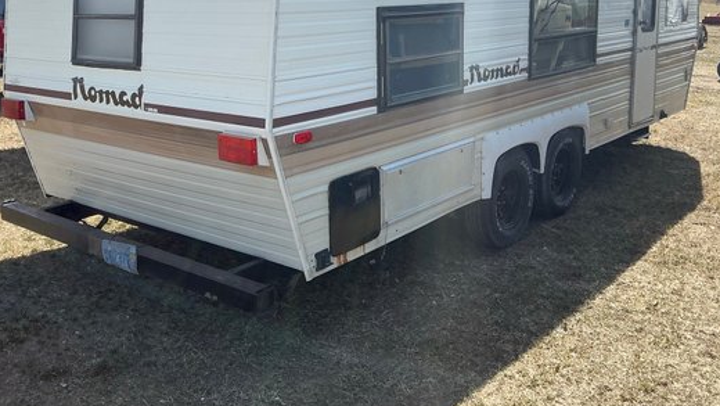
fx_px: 707
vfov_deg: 31.5
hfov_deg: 54.0
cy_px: 103
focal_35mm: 37
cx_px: 344
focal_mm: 3
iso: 25
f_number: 1.8
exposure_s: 1/1279
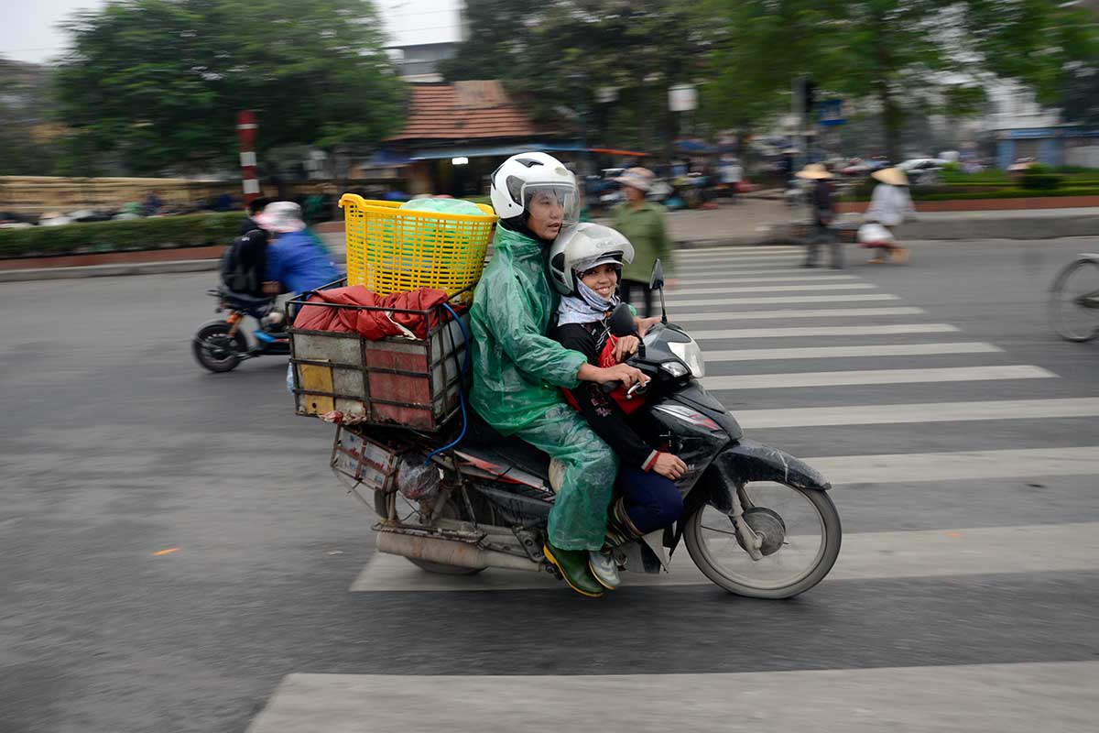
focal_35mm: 27
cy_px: 366
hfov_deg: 67.4
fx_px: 824
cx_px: 550
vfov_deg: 47.9
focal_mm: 18
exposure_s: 1/80
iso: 400
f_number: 5.6
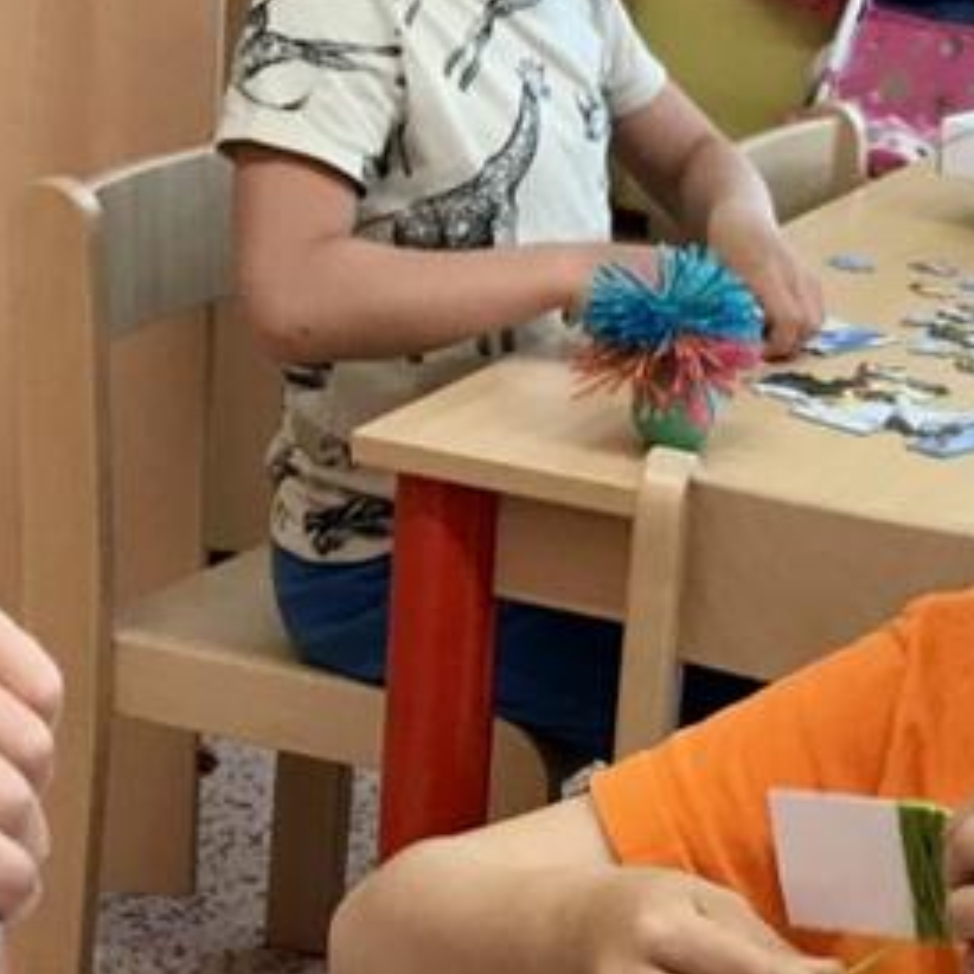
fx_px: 3852
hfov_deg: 14.2
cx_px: 981
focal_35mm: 121
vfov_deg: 14.2
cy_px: 970
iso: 40
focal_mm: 3.99
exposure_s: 1/33
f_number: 1.8
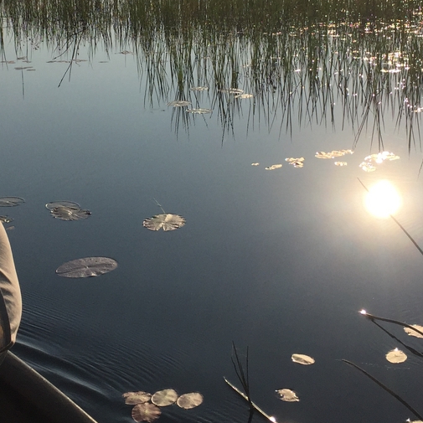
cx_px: 164
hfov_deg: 26.4
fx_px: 899
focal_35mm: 65
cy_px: 91
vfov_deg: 26.1
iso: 32
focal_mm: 4.15
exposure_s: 1/5650
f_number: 2.2
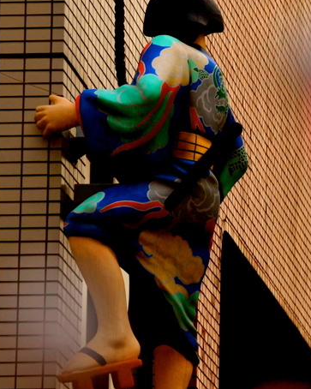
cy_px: 31
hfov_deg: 3.6
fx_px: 4927
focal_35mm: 428
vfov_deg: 4.5
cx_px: 223
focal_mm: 135
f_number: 8
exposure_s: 1/250
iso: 200
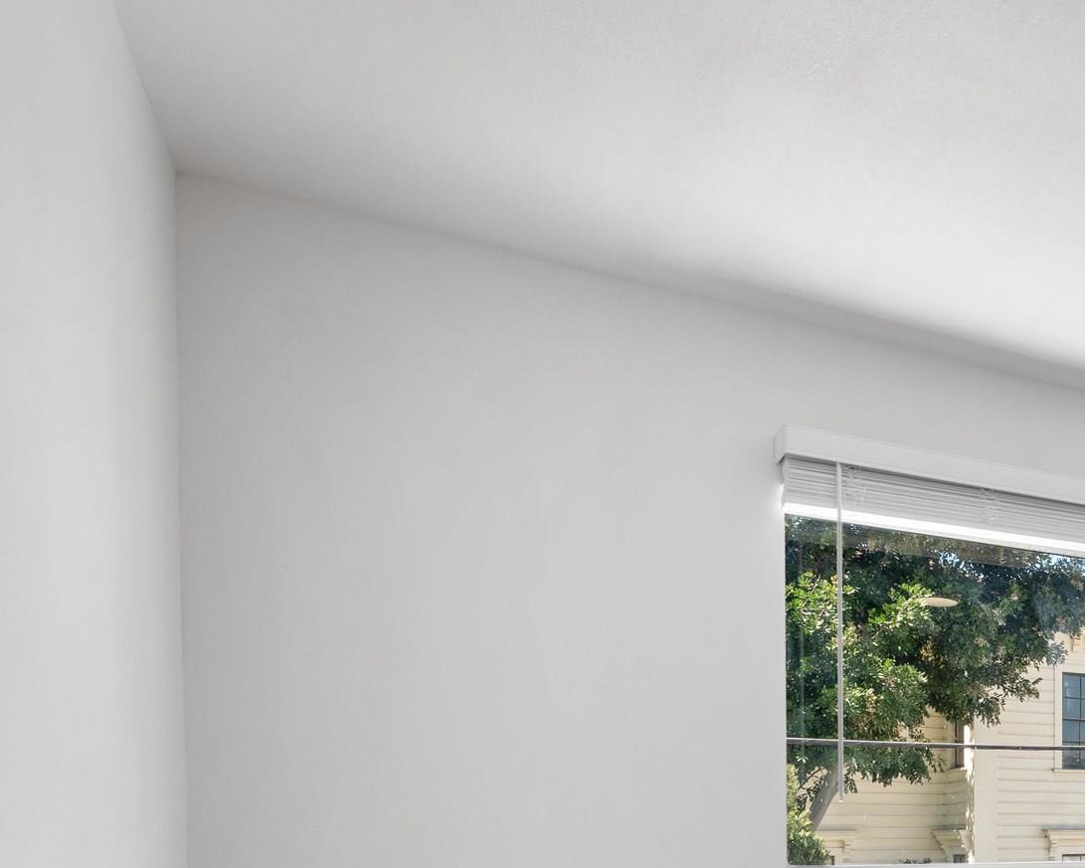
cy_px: 849
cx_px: 1451
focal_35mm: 37
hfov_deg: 33.6
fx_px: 1188
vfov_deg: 36.5
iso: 640
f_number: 10
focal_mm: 14
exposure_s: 1/6
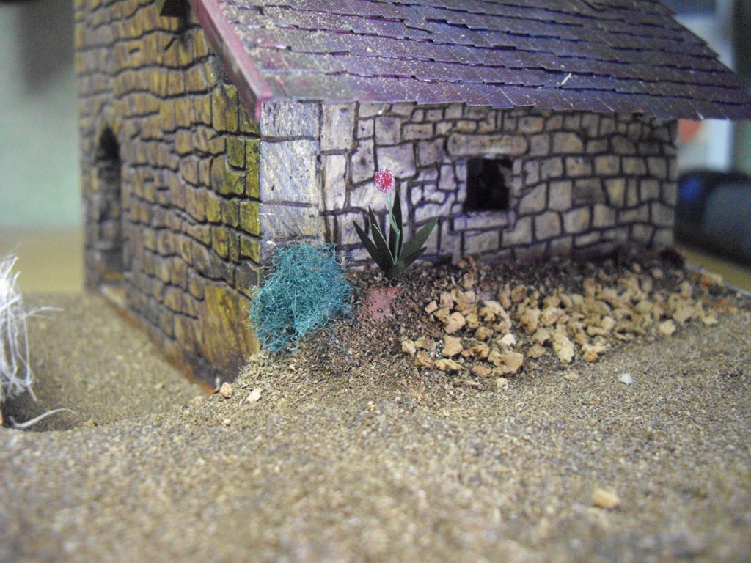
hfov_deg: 49.0
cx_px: 376
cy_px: 282
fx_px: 824
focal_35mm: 38
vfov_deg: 37.7
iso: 800
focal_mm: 7.9
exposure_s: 1/30
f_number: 2.8
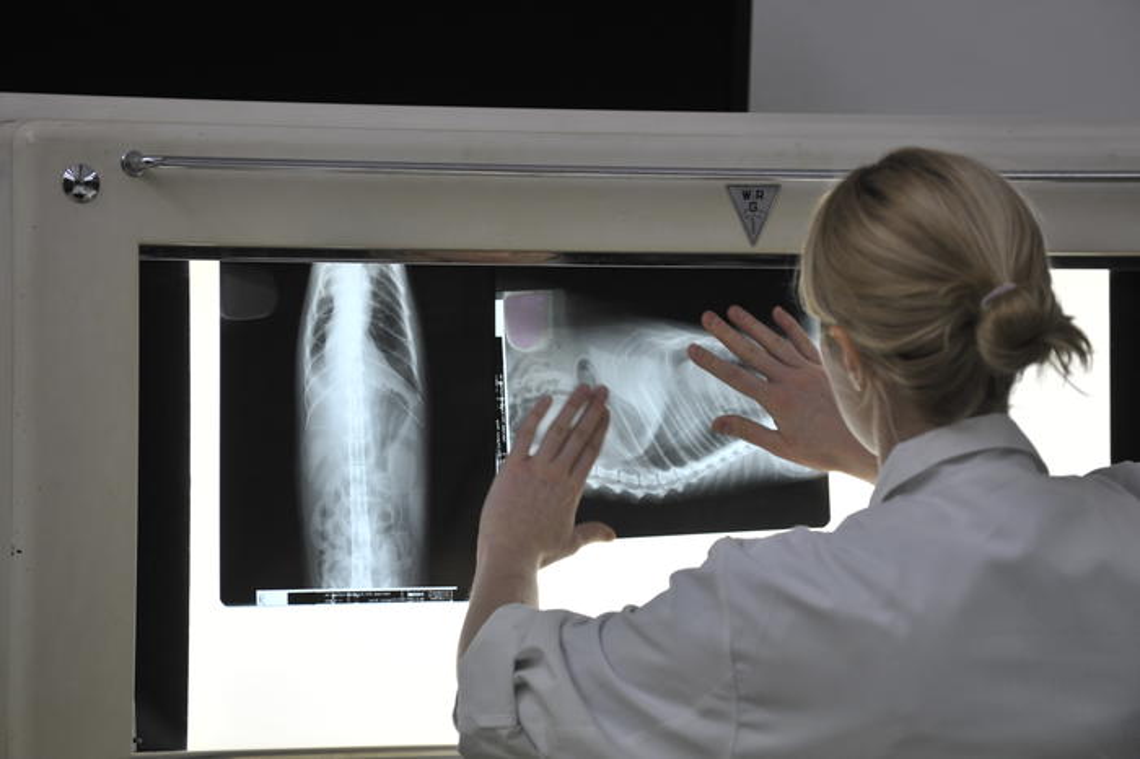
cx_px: 570
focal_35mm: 200
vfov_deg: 6.9
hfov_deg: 10.3
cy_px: 380
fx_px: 6330
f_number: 4.5
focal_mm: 200
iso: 800
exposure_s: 1/320
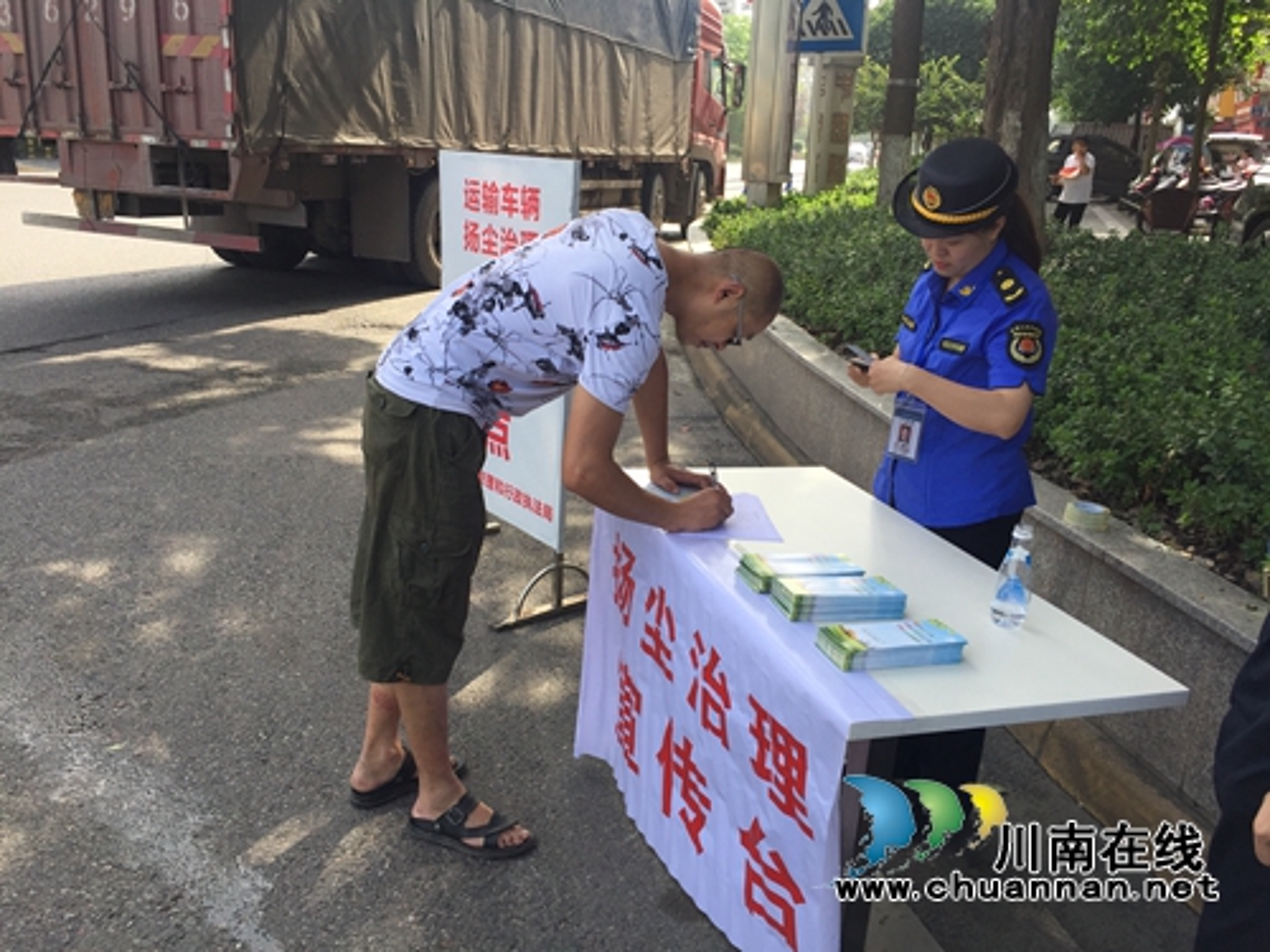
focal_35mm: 29
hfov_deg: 61.7
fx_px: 1064
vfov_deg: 48.2
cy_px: 476
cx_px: 635
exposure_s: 1/659
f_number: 2.2
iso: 32
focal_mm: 4.15
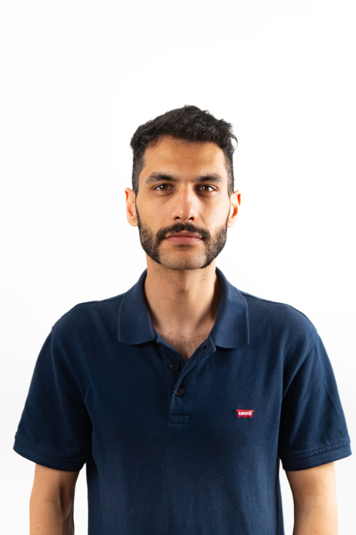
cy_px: 268
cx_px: 178
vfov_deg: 37.9
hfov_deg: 25.7
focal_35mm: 52
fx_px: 780
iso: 400
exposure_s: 1/200
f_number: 2.8
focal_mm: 35
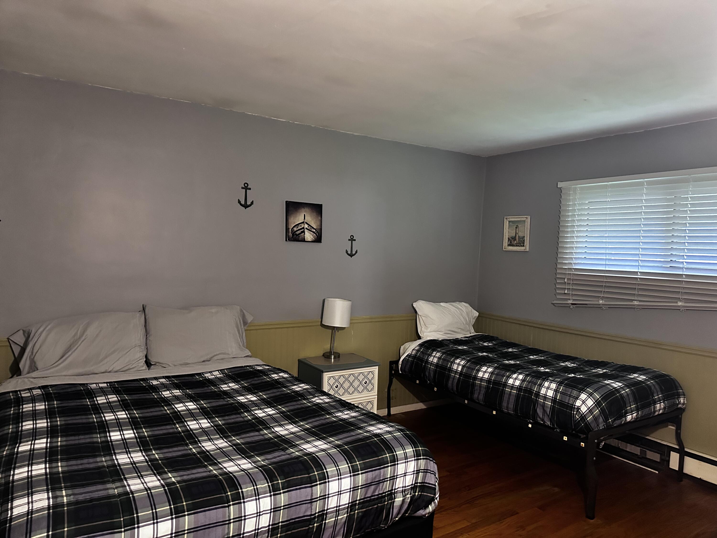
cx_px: 358
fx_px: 497
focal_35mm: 24
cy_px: 269
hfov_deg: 71.6
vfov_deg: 56.8
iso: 800
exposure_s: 1/40
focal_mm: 6.86
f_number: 1.78
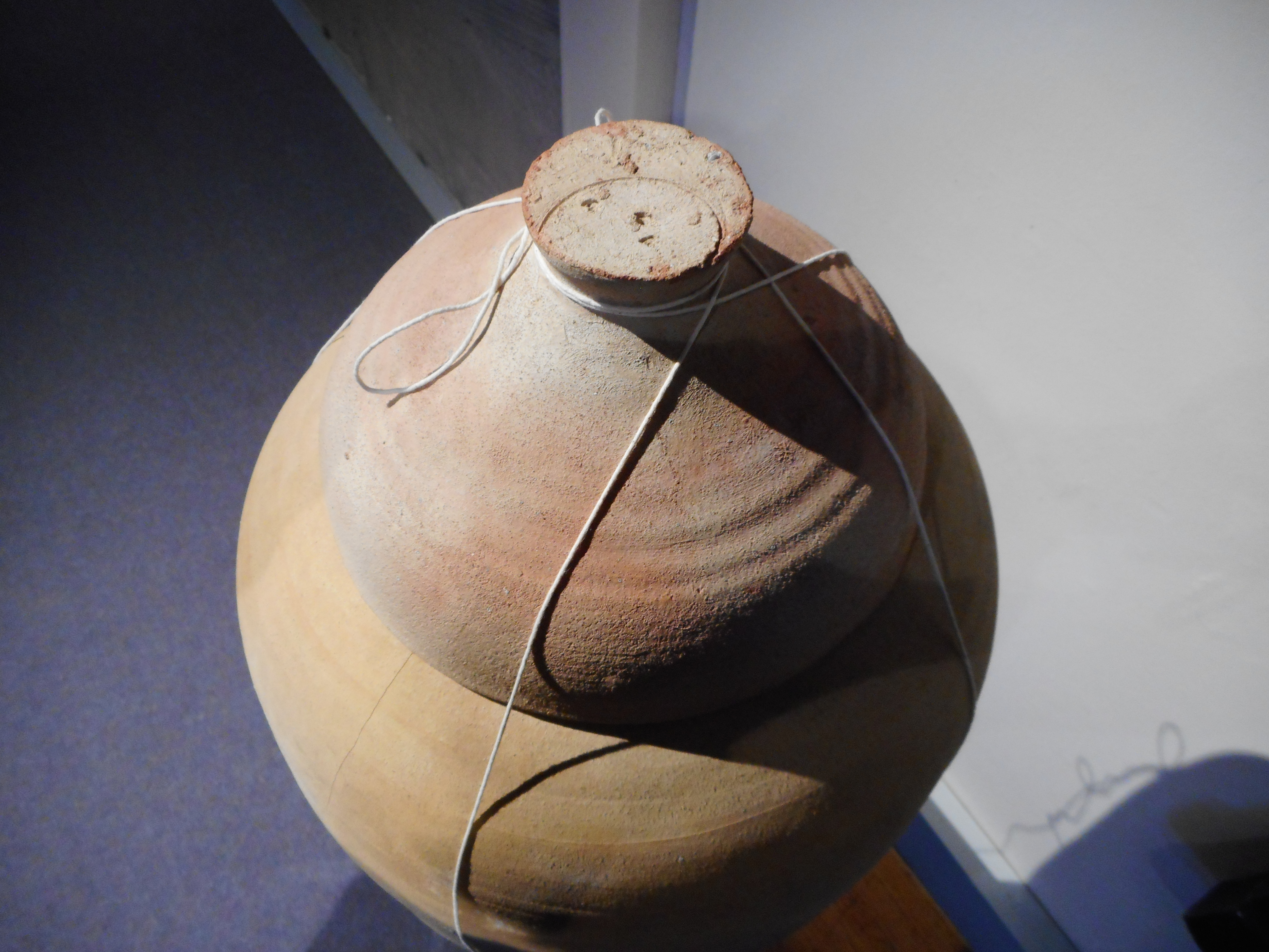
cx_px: 634
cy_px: 476
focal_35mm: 25
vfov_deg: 54.9
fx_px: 916
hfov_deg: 69.4
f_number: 3.7
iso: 400
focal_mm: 4.5
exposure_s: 1/30
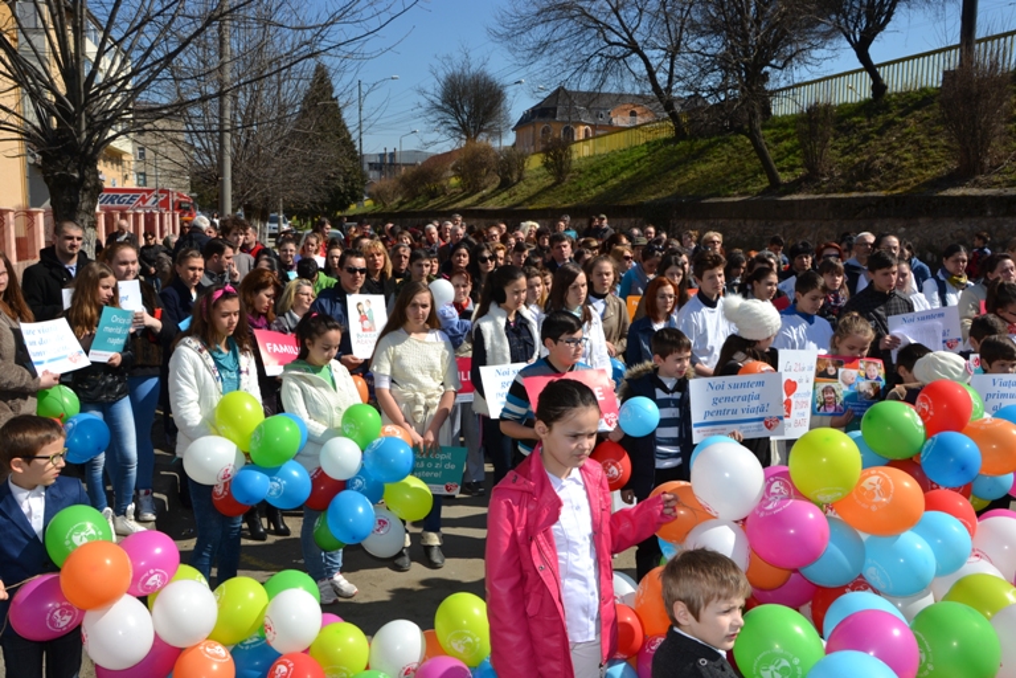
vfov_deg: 41.7
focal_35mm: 32
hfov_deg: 59.5
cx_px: 508
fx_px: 889
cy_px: 339
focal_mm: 21
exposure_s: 1/200
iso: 100
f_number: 11
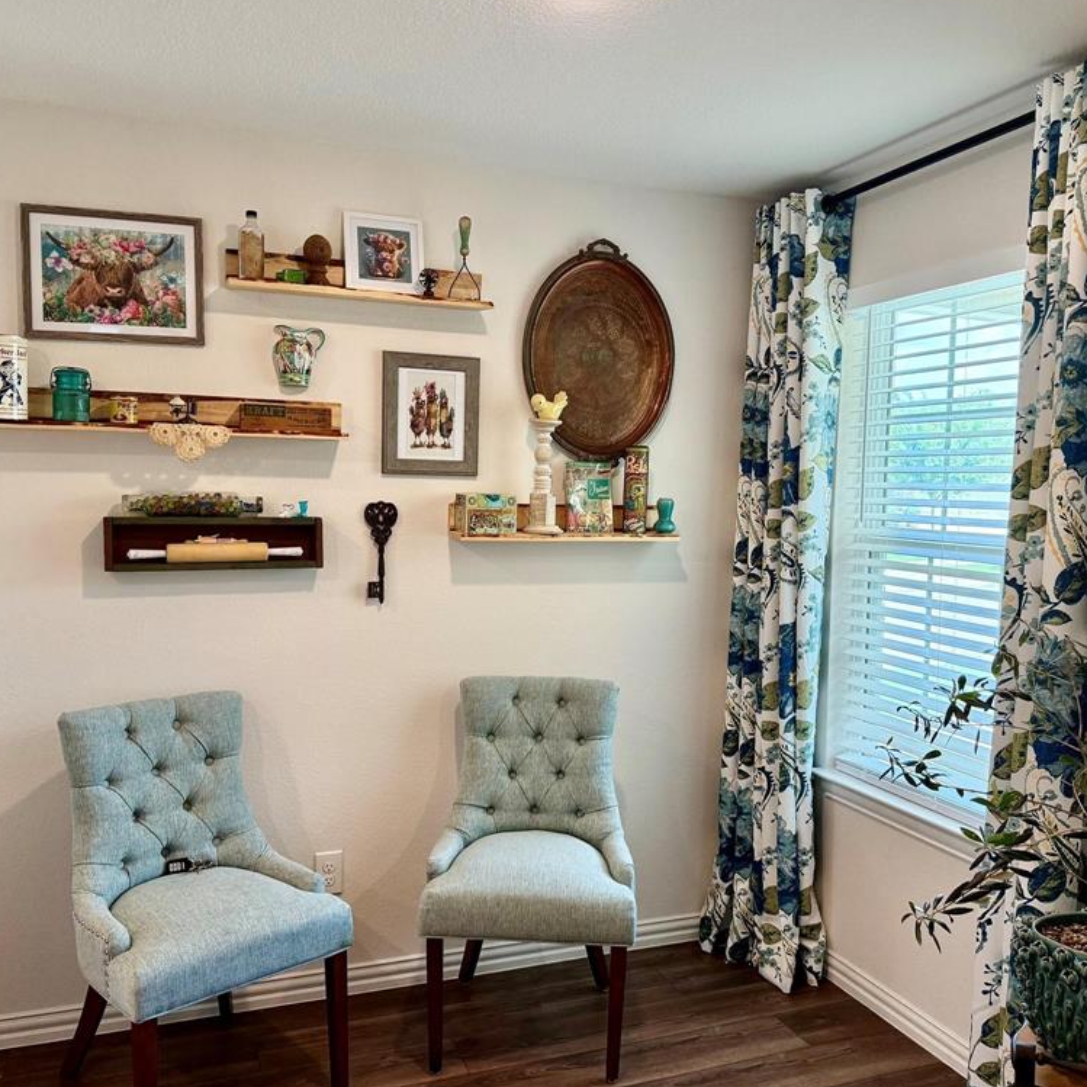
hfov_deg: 55.6
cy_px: 537
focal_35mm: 29
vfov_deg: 55.6
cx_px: 540
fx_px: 1030
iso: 200
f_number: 1.78
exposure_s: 1/188
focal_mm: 6.76
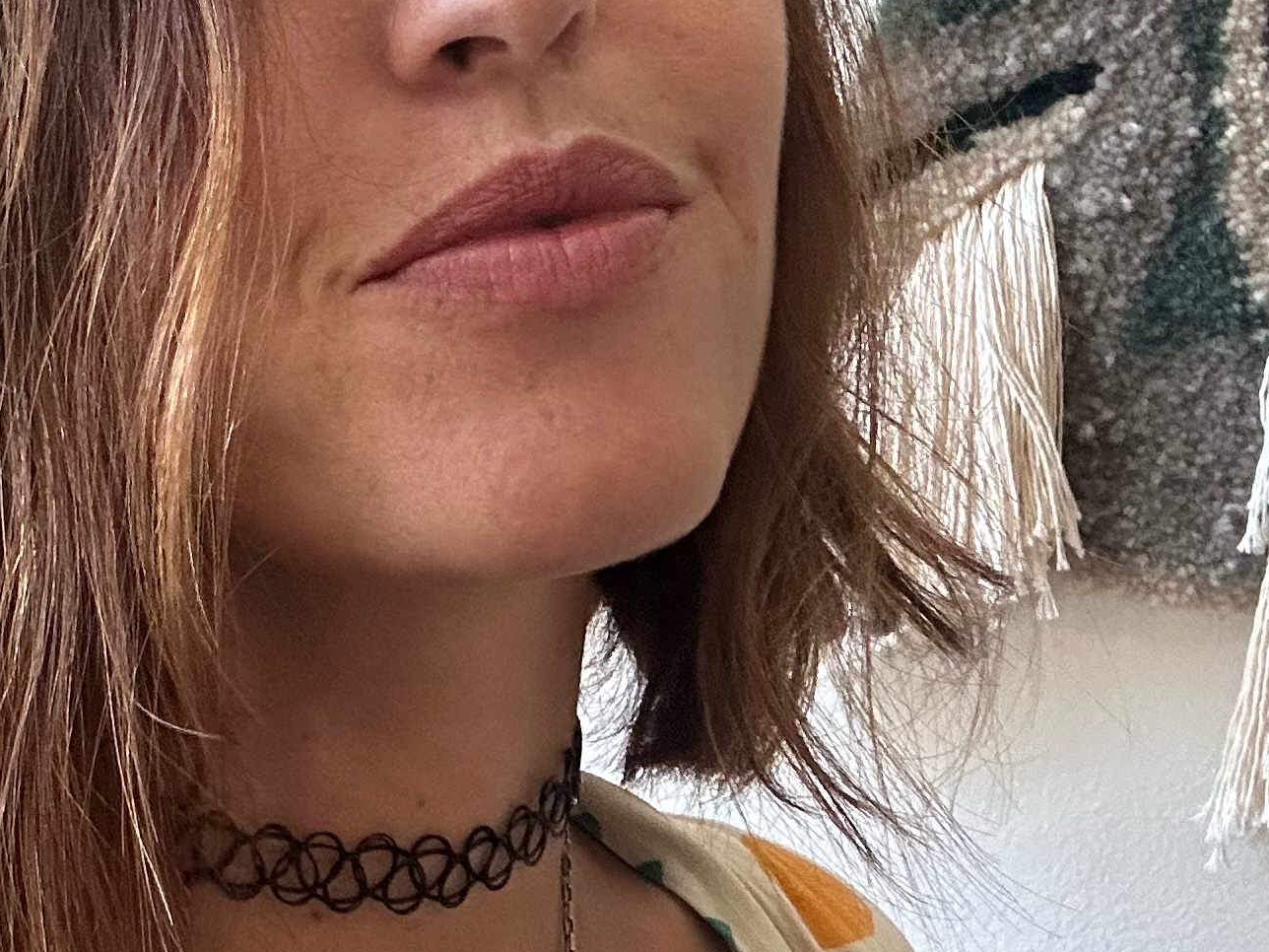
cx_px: 219
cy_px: 208
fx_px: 2639
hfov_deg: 26.4
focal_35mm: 72
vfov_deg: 20.2
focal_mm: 2.69
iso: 250
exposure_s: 1/40
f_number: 1.9
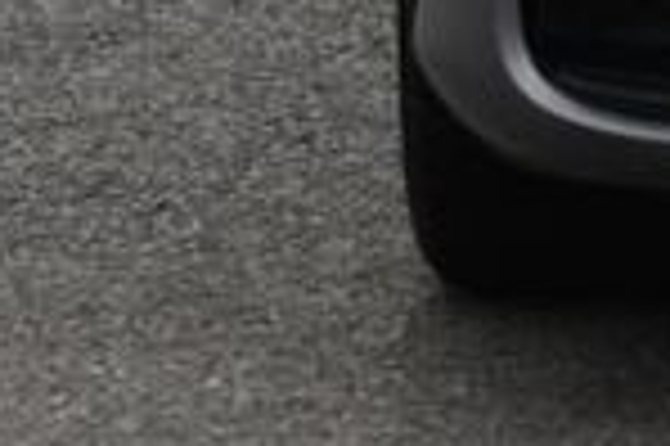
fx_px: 13813
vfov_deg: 1.8
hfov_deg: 2.8
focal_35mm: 743
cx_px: 1668
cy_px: -887
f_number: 5.6
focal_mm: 72
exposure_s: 1/500
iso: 125
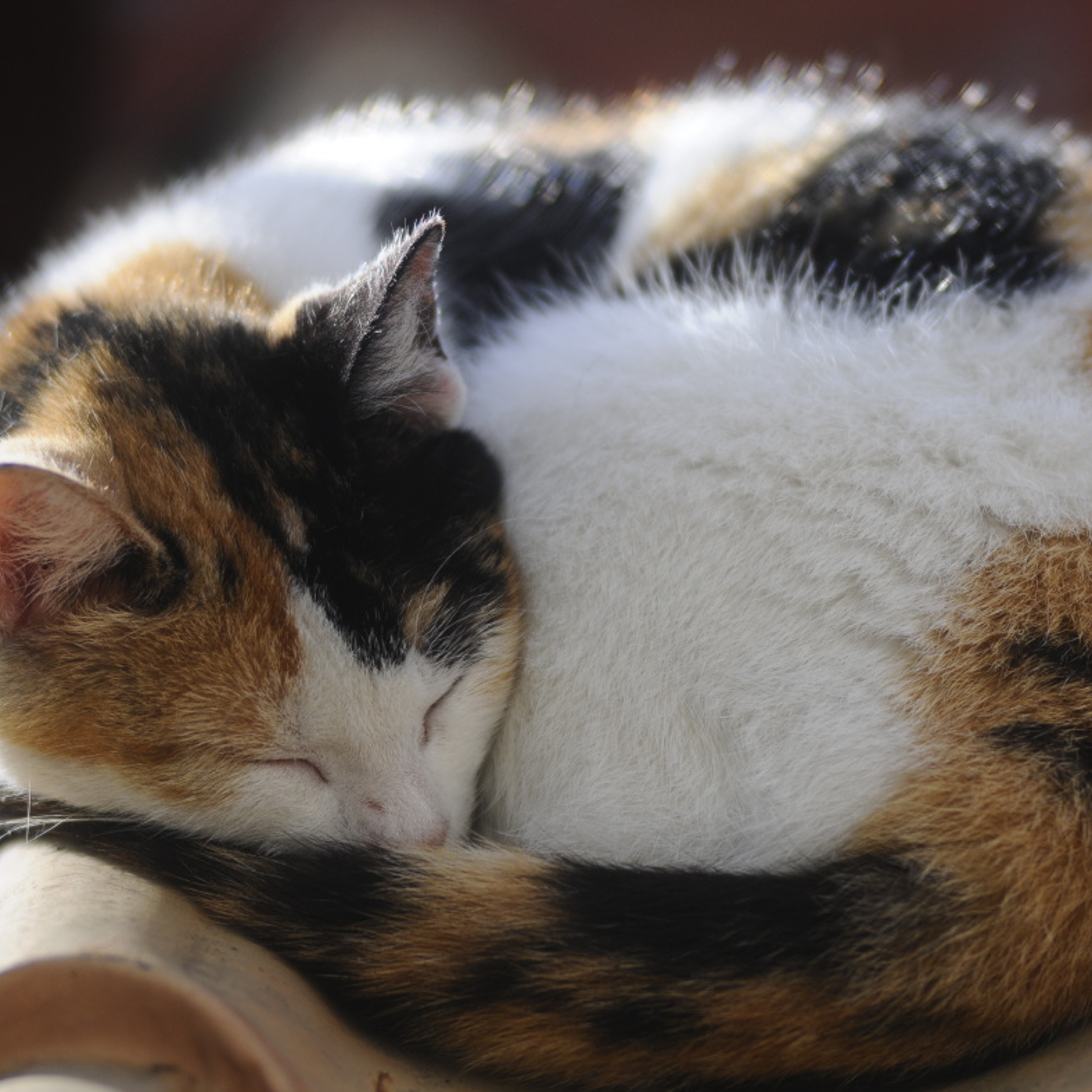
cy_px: 551
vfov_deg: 16.3
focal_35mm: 107
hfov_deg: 16.3
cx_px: 650
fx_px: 3806
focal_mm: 55
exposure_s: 1/1250
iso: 200
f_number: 1.6
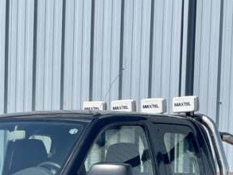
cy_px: 208
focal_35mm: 142
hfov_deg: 13.8
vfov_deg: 10.3
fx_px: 956
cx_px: 34
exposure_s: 1/1845
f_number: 2
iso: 32
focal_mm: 6
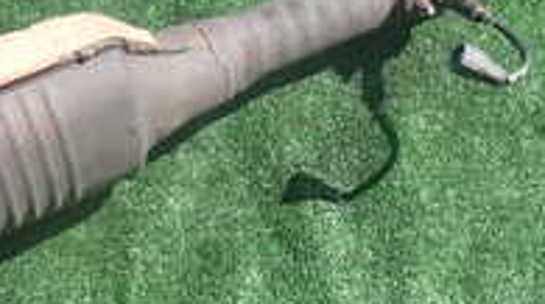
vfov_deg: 14.3
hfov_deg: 25.2
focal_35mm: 84
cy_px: 75
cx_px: 361
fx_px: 1212
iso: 100
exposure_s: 1/640
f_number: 2.8
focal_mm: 4.5
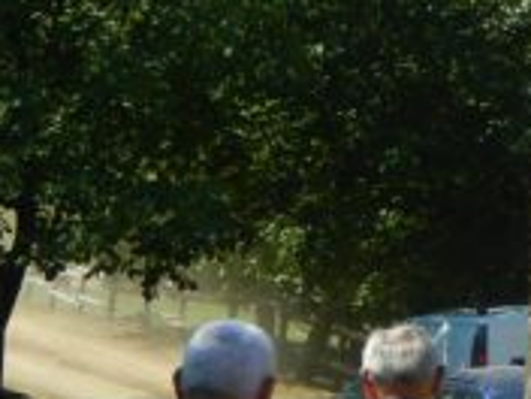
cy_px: -21
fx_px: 2746
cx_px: 1062
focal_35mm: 179
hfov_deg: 10.2
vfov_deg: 8.2
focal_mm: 7.3
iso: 80
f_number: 3.5
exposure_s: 1/640
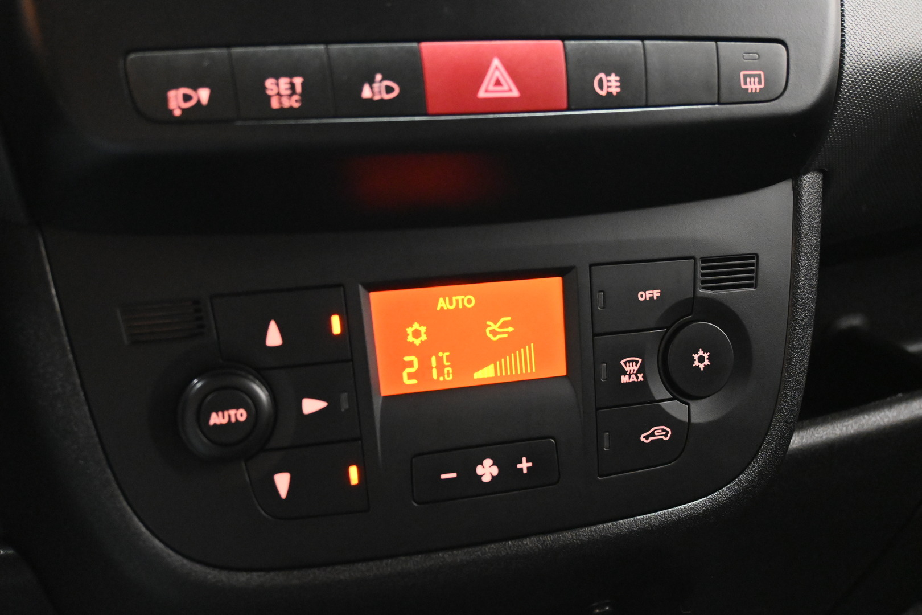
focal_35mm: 42
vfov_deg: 31.9
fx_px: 1076
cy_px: 308
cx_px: 461
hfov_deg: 46.4
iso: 7200
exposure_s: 1/50
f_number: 4.5
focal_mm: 28
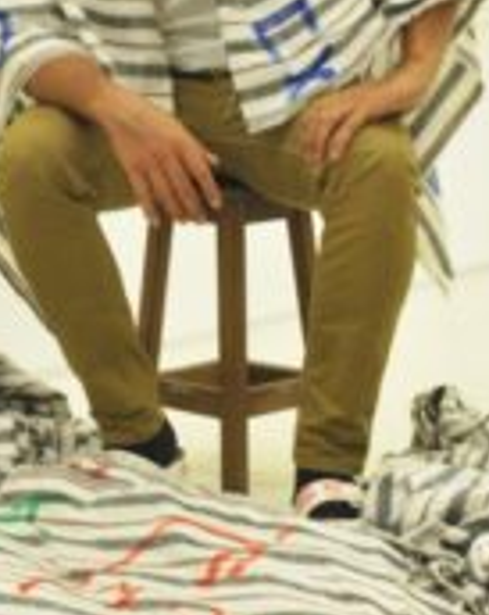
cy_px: 39
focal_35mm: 105
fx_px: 1905
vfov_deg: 18.0
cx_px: 61
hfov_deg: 14.5
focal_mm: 32
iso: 800
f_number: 8
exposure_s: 1/20
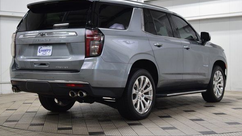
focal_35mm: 61
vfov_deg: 19.7
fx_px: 391
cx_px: 118
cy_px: 65
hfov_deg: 34.4
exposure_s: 1/60
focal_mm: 36
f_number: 6.3
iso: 1600
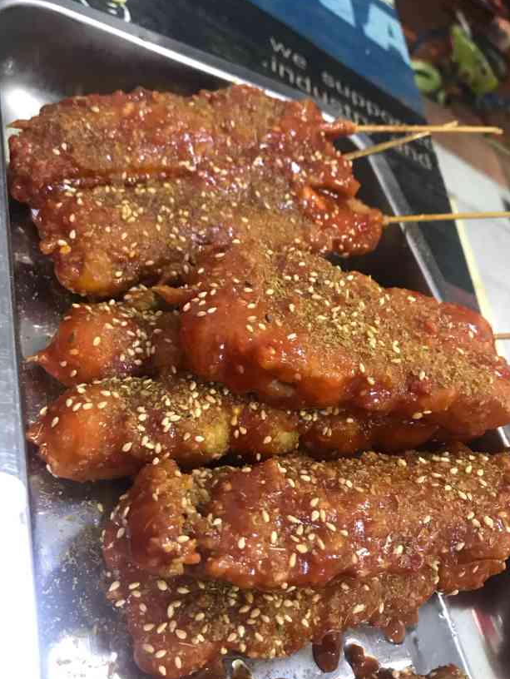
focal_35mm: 32
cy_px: 344
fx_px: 628
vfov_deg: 56.8
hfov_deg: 44.2
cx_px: 244
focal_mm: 3.99
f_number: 1.8
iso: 100
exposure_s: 1/14
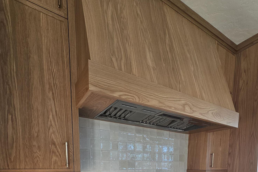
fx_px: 151
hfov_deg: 80.8
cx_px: 146
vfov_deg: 45.9
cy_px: 185
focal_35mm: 21
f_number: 2.2
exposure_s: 1/120
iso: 64
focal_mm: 2.2
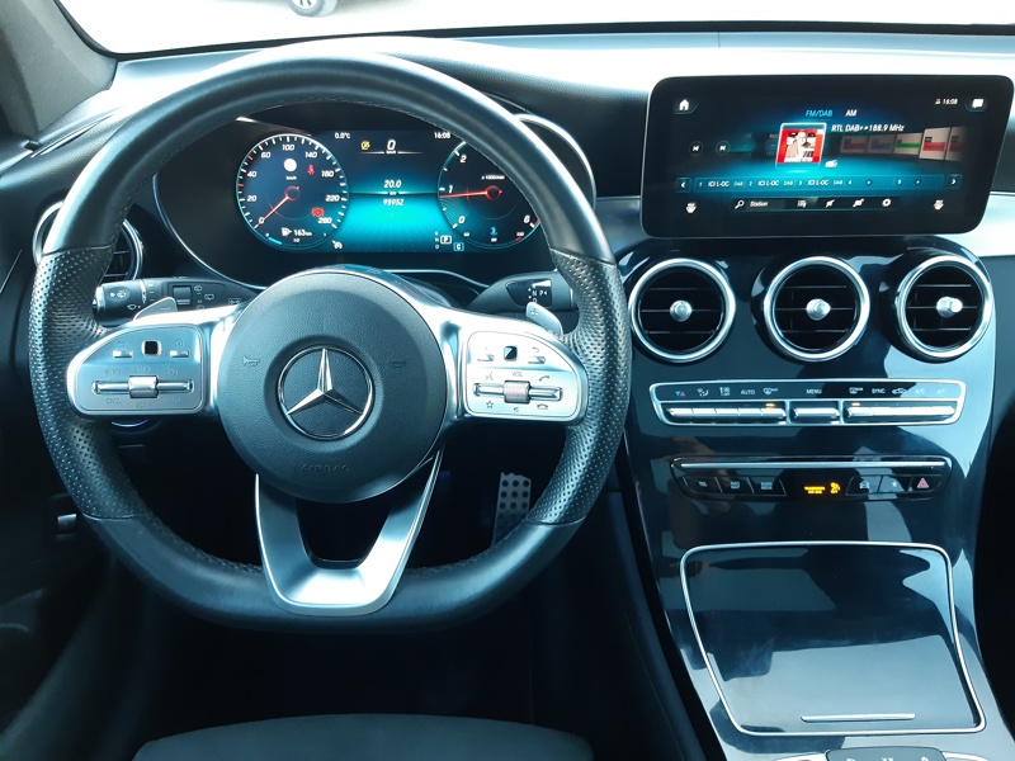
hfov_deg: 67.3
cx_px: 508
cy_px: 380
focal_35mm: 26
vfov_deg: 53.1
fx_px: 762
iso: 320
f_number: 1.7
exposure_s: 1/60
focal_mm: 3.92
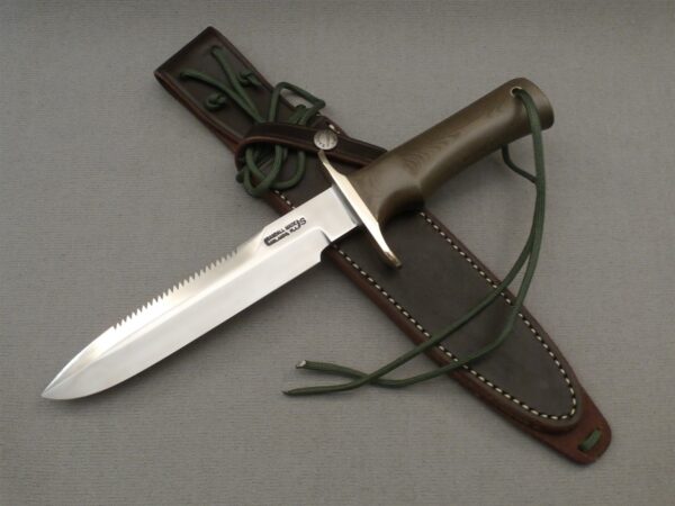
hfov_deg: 58.4
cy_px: 253
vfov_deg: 45.4
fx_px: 604
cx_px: 338
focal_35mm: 31
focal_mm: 5.46
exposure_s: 1/25
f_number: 3.3
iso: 400
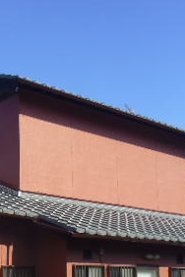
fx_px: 509
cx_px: -13
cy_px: 234
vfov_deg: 29.6
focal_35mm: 66
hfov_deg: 19.8
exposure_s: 1/500
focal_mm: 5.1
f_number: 3.9
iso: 64
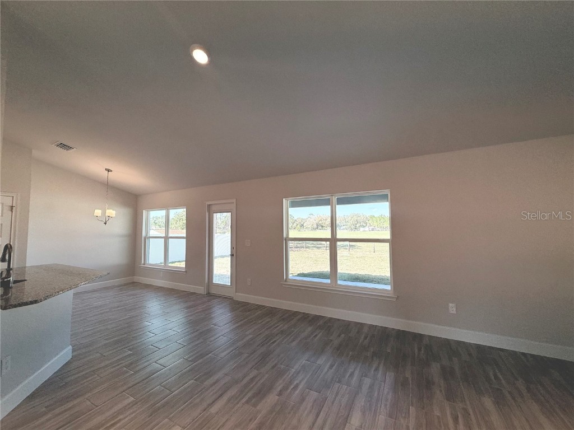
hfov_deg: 102.1
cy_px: 215
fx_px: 232
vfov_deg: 85.7
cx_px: 287
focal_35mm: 14
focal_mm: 2.22
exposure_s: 1/238
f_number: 2.2
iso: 64
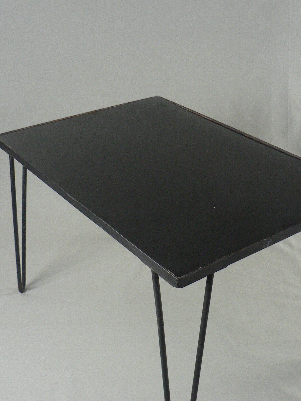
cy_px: 228
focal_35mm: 47
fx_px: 545
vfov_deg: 40.3
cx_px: 182
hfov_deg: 30.8
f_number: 2.8
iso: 200
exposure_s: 1/13
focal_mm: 6
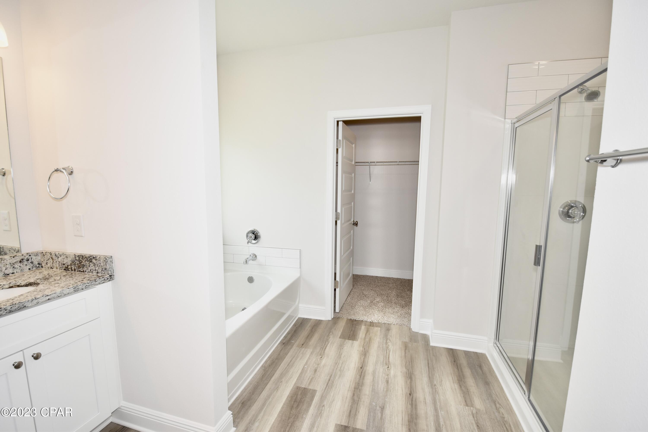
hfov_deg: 100.4
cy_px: 216
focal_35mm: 15
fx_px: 270
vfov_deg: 77.3
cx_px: 324
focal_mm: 10
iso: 400
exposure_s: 1/125
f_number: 5.6
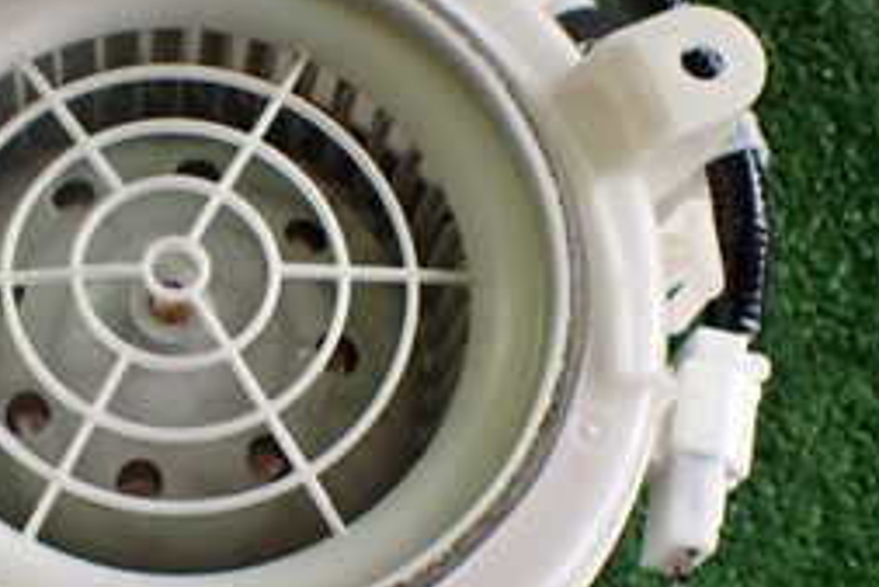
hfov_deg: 26.4
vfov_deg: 18.4
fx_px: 1808
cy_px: 375
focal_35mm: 74
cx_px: 80
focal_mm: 5.4
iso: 250
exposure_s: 1/125
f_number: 2.3
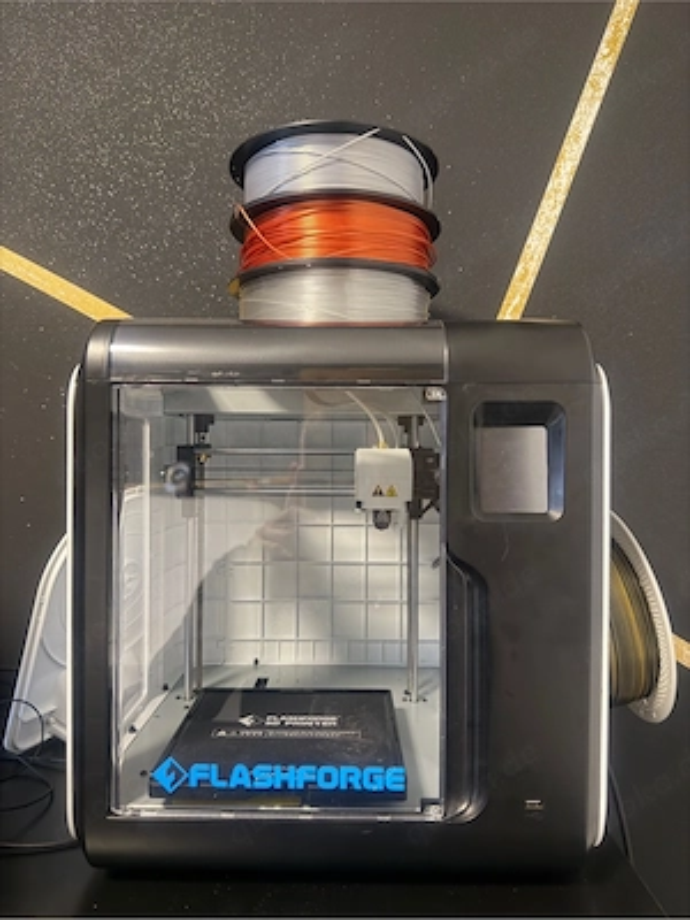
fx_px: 638
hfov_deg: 56.8
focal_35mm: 24
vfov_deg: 71.6
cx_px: 345
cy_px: 460
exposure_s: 1/50
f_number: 1.78
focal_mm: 6.76
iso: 800
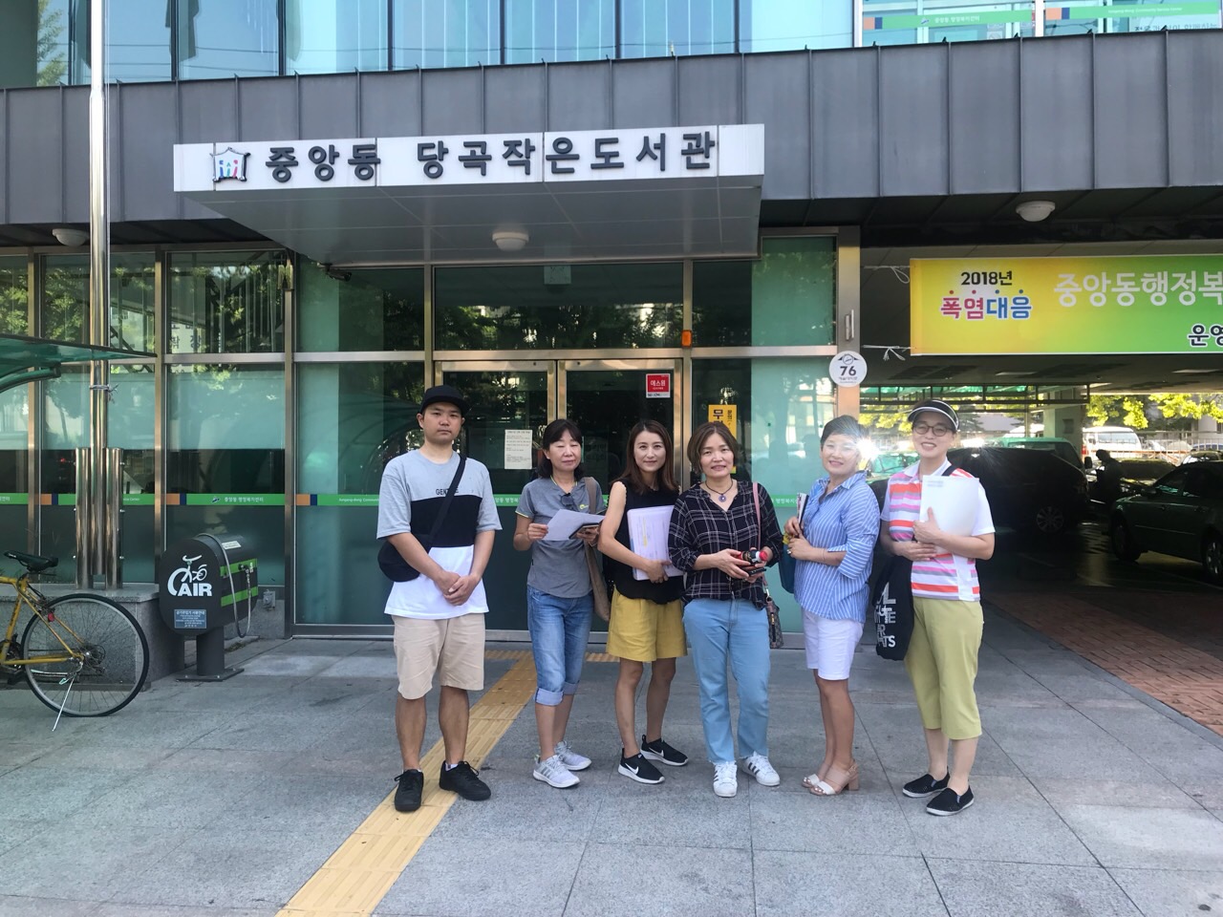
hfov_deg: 63.4
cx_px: 612
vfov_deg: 49.7
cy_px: 458
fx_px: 989
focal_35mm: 28
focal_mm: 3.99
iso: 20
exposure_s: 1/157
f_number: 1.8
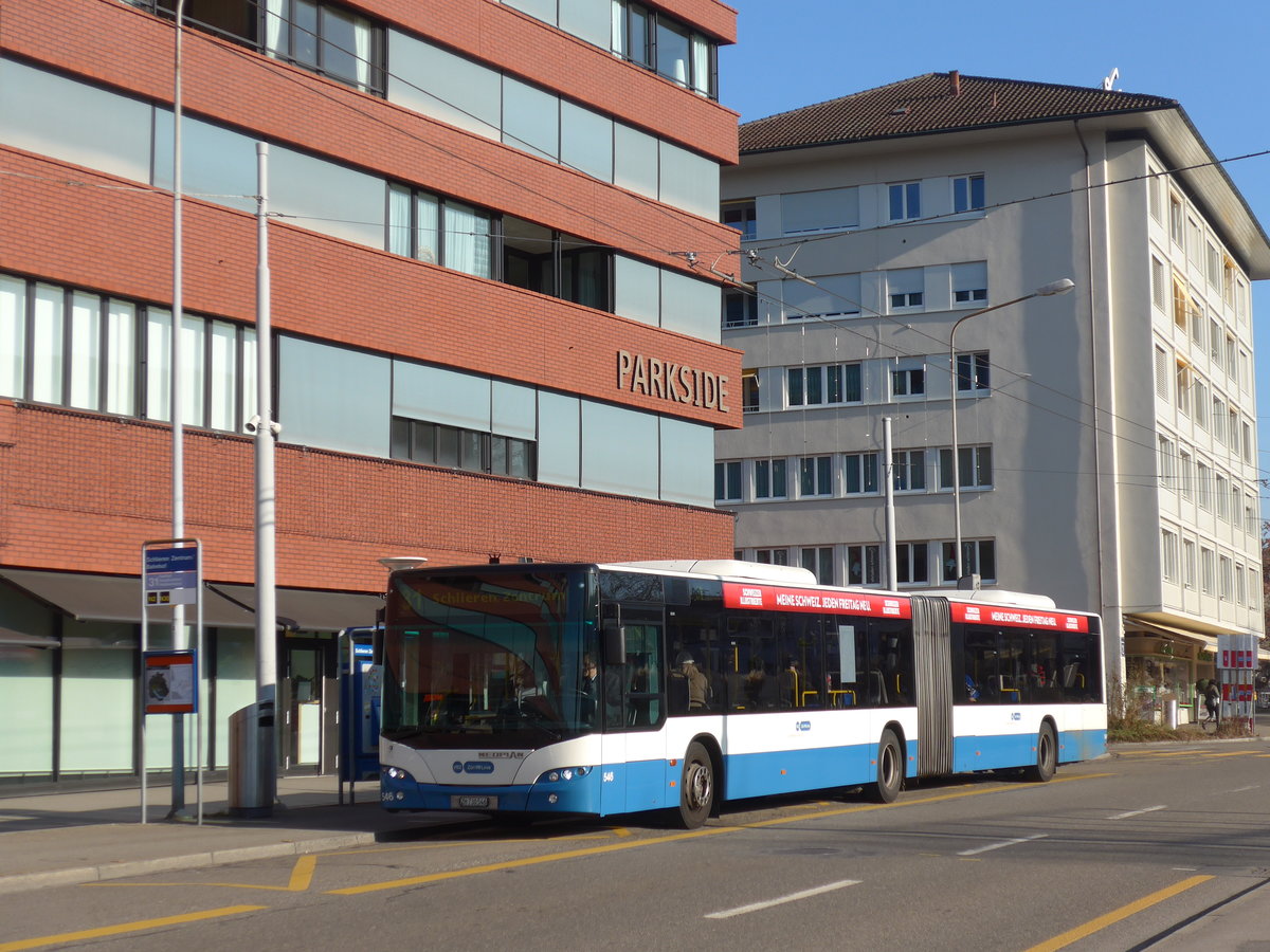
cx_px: 635
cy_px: 476
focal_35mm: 62
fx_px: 2275
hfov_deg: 31.2
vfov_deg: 23.7
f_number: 3.7
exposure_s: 1/800
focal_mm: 12.7
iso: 80
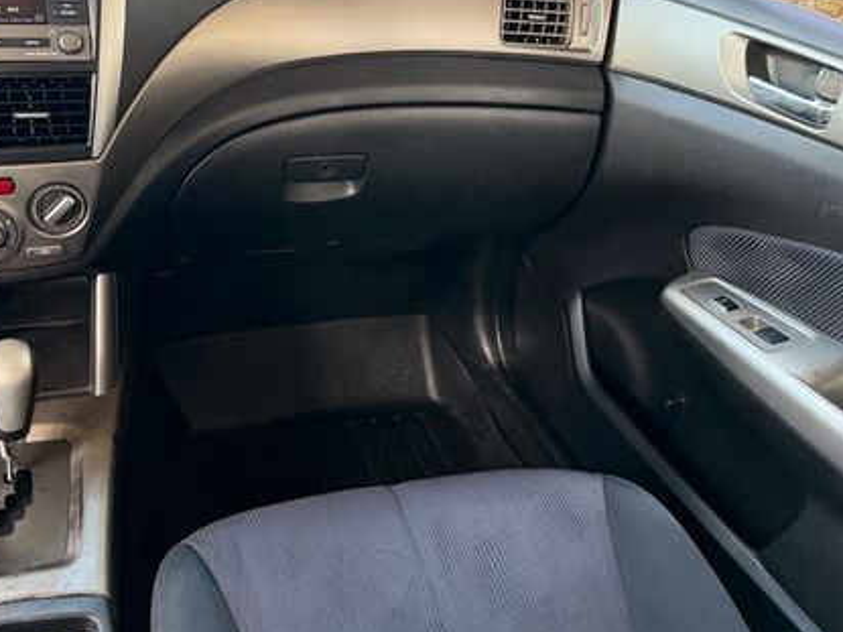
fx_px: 901
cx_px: 327
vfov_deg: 38.4
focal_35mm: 37
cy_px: 234
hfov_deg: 49.8
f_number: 1.78
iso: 200
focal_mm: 6.76
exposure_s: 1/75
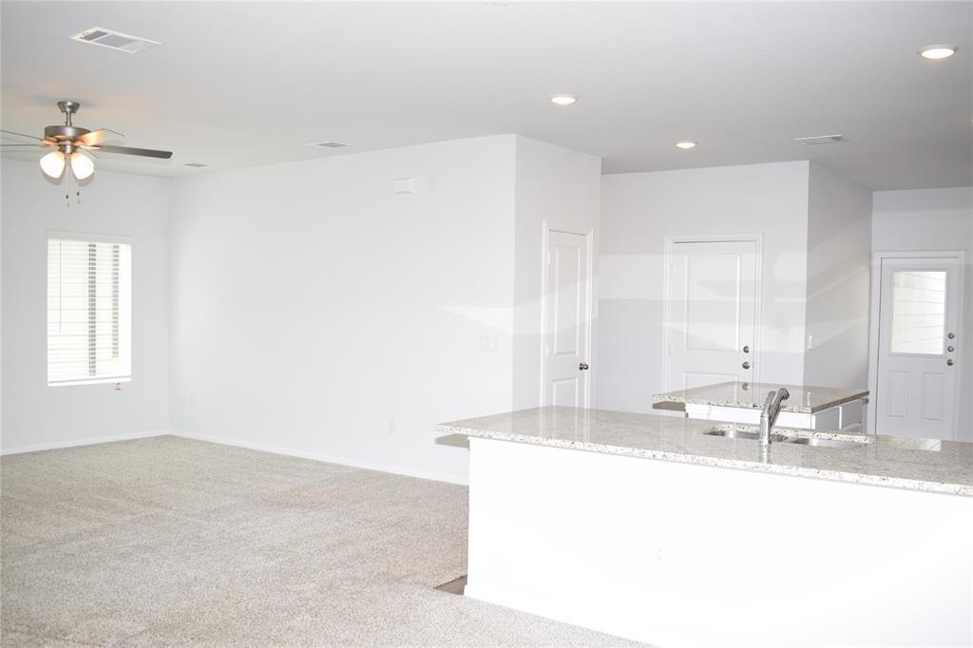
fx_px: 892
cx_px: 486
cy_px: 324
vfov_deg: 39.9
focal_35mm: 33
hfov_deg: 57.2
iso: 400
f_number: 5.6
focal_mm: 22
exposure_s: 1/125
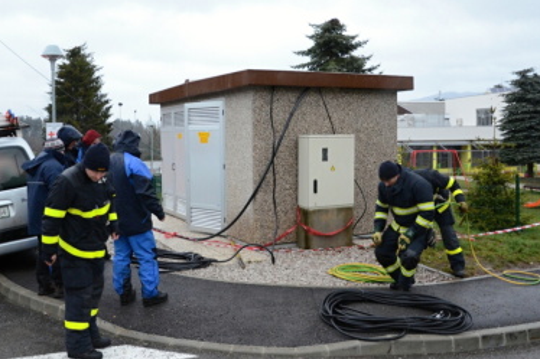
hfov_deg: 53.1
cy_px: 161
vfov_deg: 36.8
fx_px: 540
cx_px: 245
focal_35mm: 36
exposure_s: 1/250
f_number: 3.5
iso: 1600
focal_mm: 18
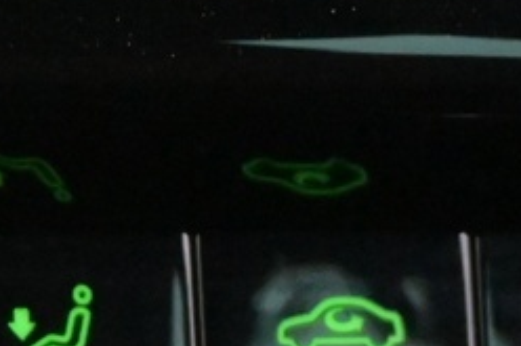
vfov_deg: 4.6
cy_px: 631
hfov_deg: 7.0
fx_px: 4252
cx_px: -120
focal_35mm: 294
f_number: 4.8
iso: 7200
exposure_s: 1/50
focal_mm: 30
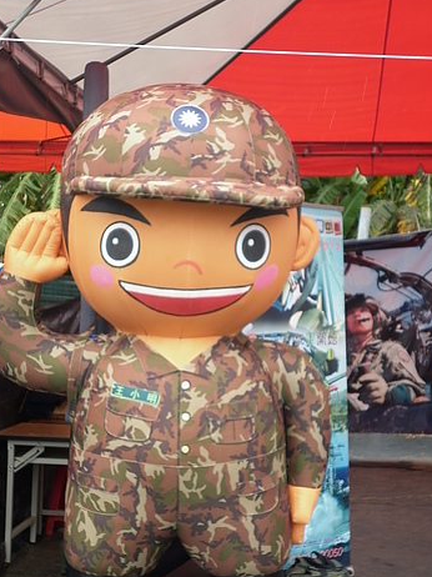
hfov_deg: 22.6
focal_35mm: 65
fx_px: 1083
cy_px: 346
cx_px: 187
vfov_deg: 29.8
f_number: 3.8
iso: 80
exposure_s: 1/125
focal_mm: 9
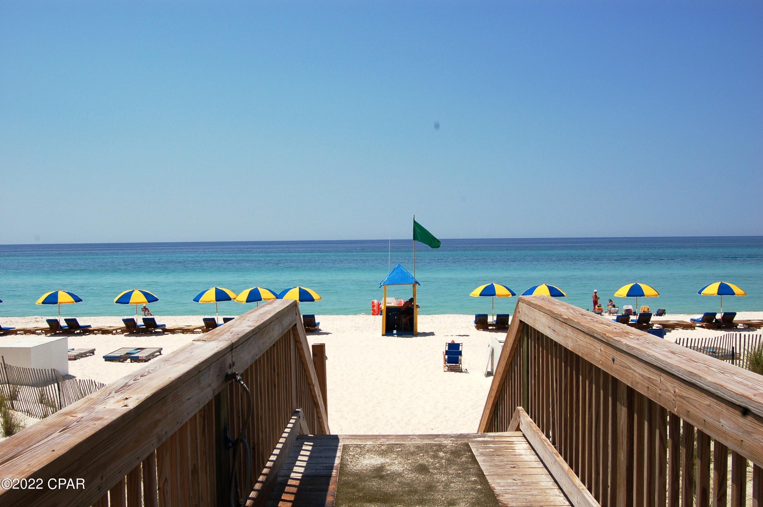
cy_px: 254
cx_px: 382
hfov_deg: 55.2
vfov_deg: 38.3
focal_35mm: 34
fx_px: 730
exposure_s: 1/500
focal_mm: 23
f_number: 11
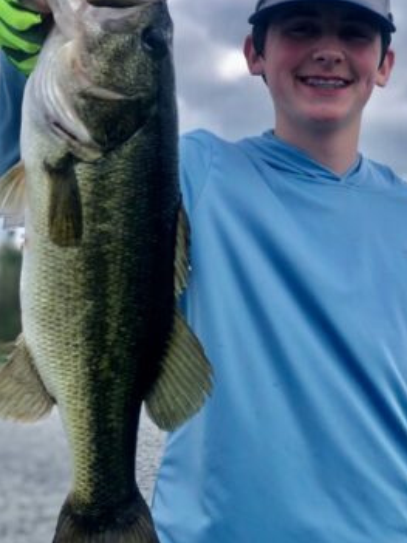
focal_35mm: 82
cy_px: 253
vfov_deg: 23.8
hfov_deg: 18.0
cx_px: 219
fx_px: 1286
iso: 20
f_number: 2.8
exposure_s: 1/484
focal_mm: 6.6
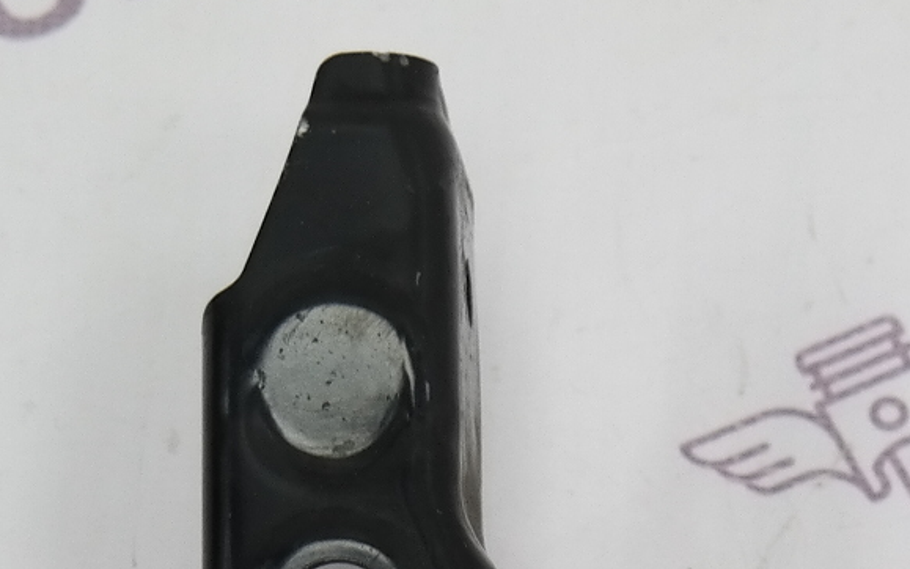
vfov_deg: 6.4
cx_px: 941
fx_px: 4936
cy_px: 1146
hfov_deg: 10.4
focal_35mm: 199
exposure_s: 1/80
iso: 200
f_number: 4
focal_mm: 25
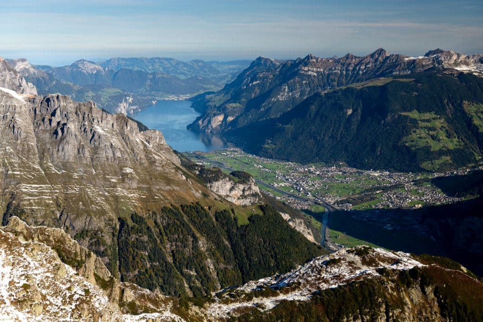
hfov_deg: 39.6
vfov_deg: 27.0
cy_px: 161
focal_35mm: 50
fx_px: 671
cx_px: 242
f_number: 8
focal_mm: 50
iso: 200
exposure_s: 1/320
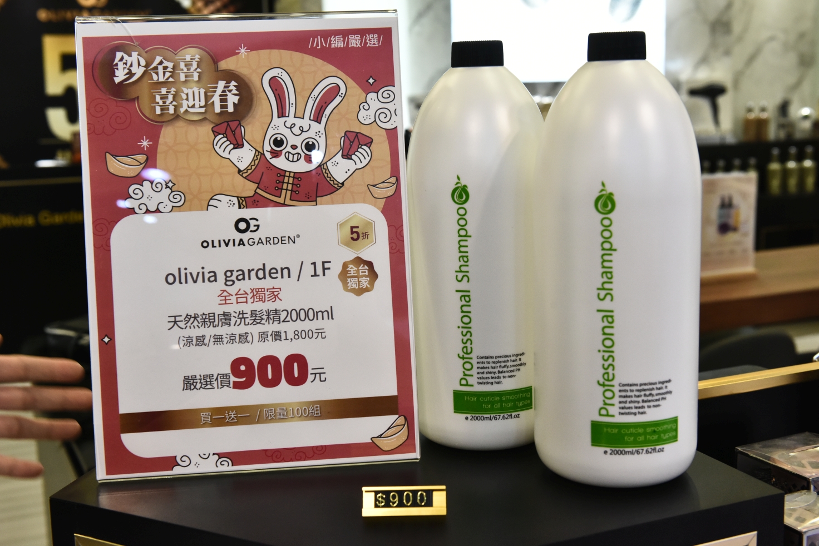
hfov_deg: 41.1
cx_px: 410
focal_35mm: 48
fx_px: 1092
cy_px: 273
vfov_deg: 28.1
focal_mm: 48
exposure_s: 1/100
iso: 2800
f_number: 8
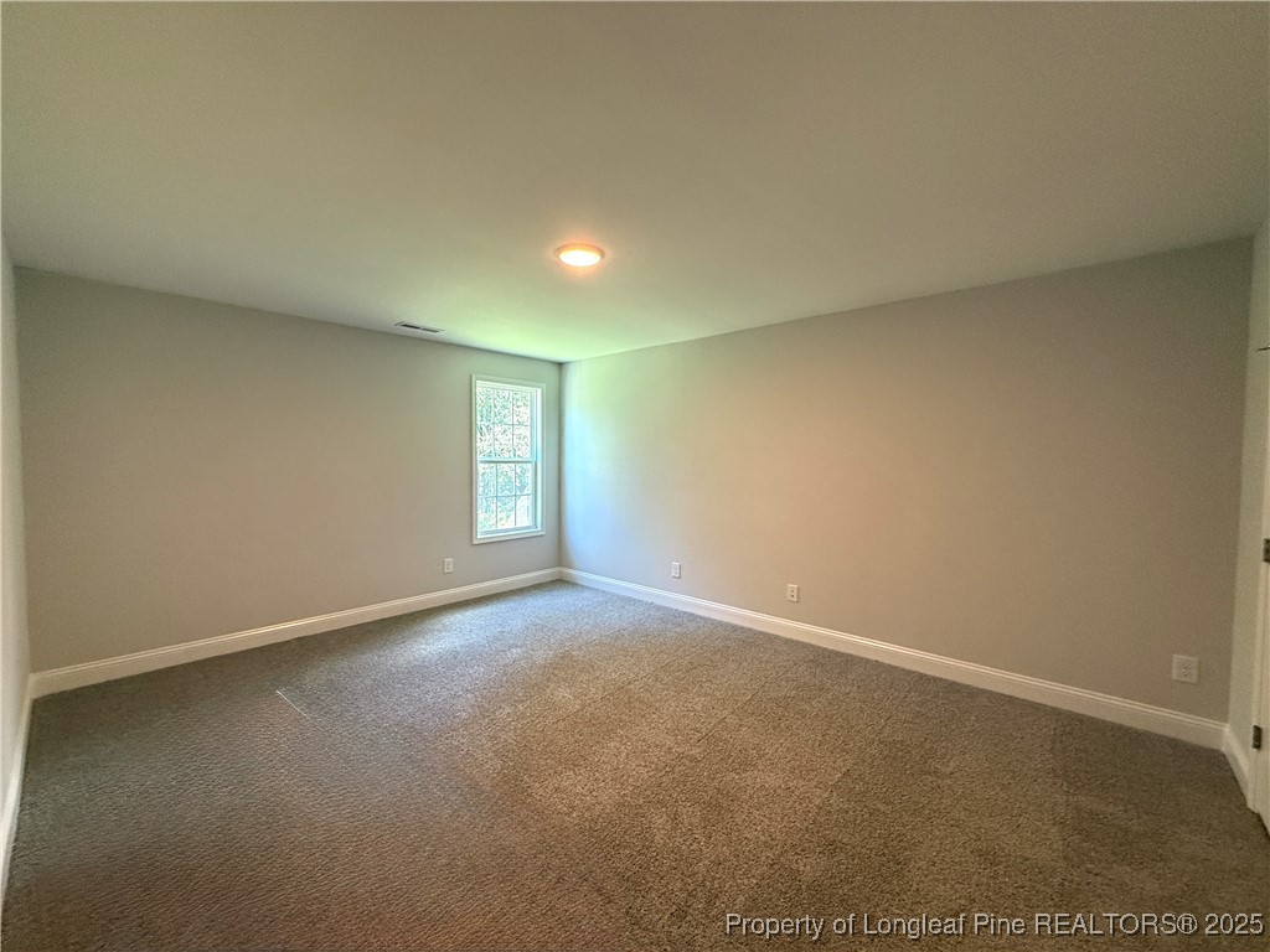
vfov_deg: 85.7
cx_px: 635
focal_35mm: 14
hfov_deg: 102.1
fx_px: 514
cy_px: 476
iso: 400
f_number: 2.2
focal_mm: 2.22
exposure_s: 1/120
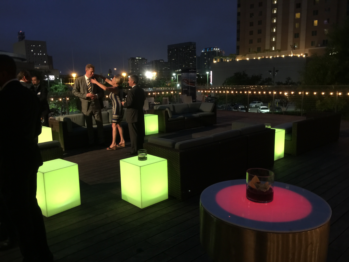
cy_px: 131
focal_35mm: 29
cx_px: 174
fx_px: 292
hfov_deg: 61.7
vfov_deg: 48.2
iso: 80
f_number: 2.2
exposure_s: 1/4
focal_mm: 4.15
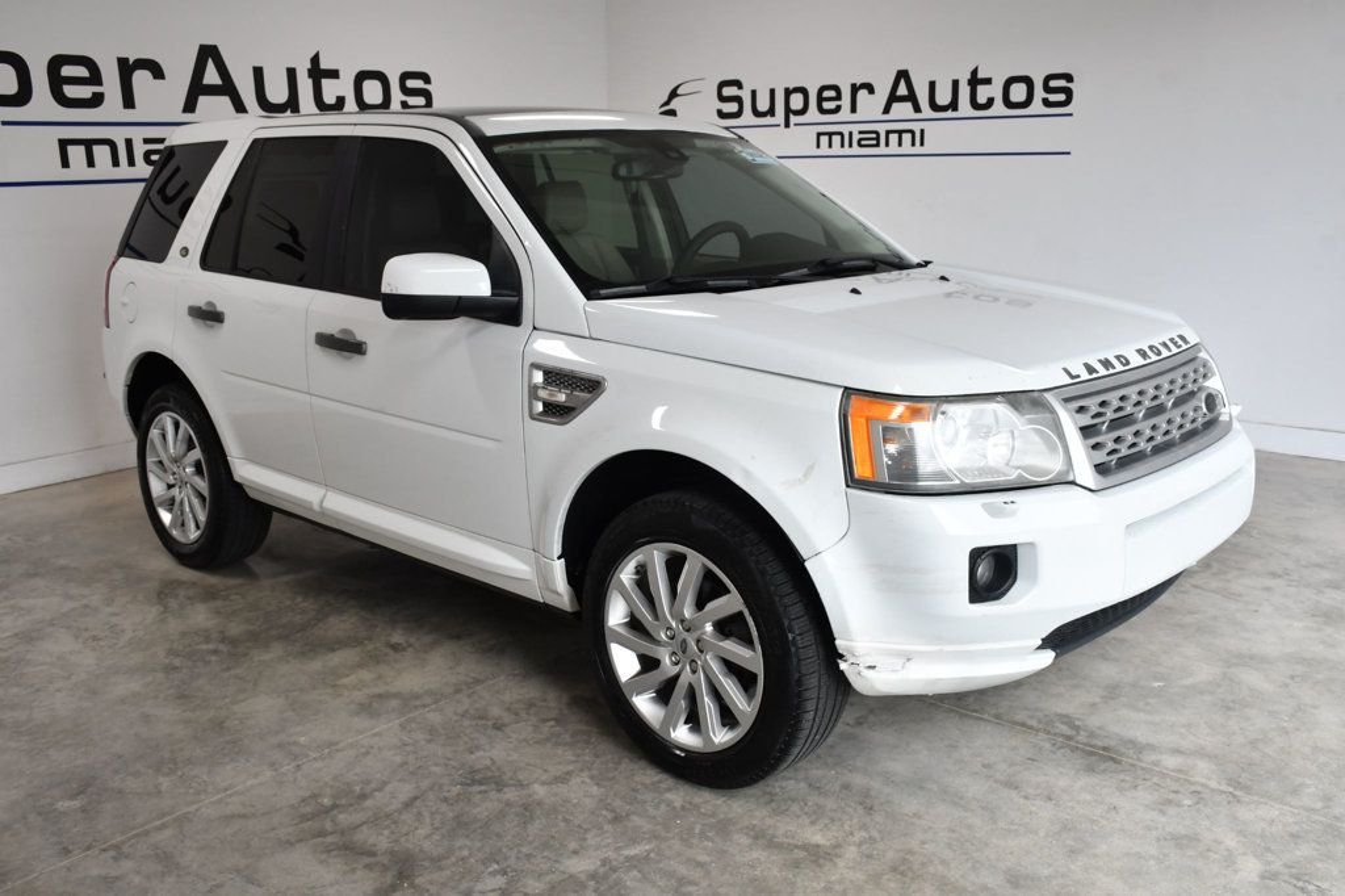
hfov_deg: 57.2
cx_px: 672
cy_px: 448
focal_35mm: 33
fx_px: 1232
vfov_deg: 39.9
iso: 400
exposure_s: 1/200
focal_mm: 22
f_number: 7.1
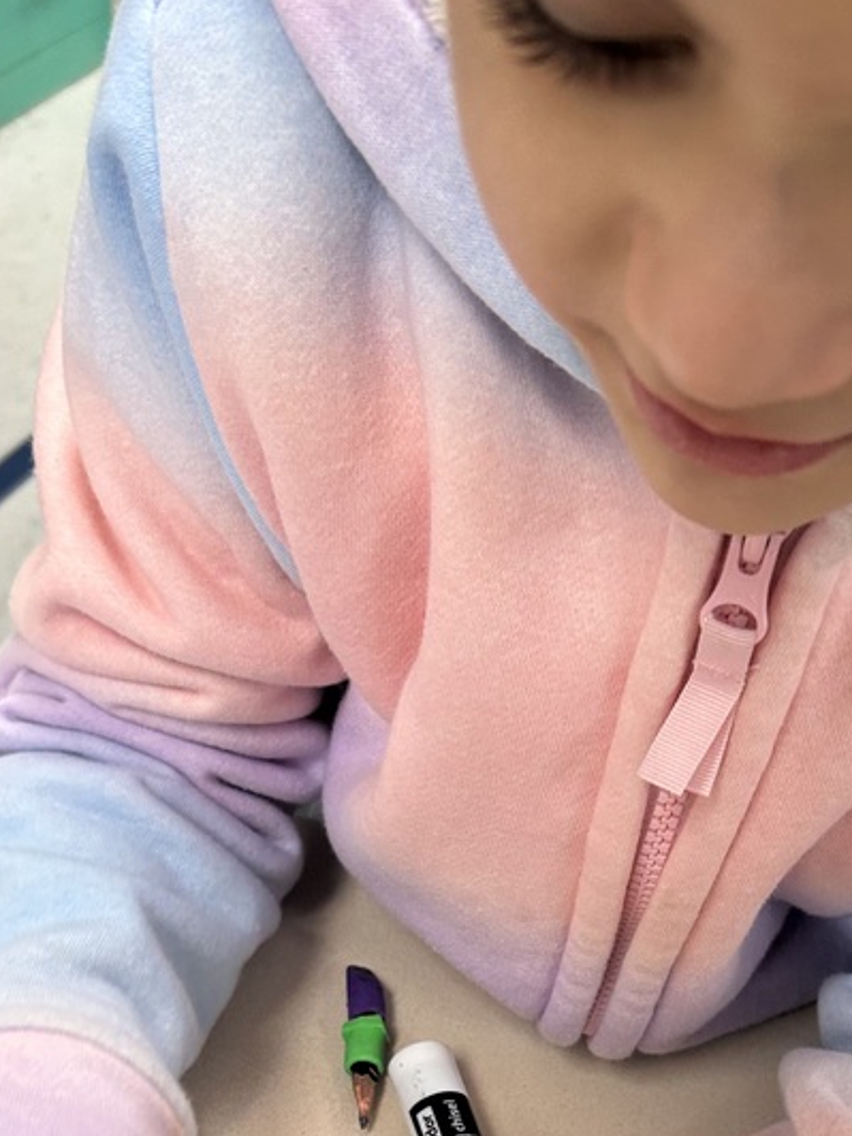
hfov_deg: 29.1
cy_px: 1023
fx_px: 1641
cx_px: 455
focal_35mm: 50
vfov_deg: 35.9
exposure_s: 1/60
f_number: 1.5
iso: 100
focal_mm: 5.7
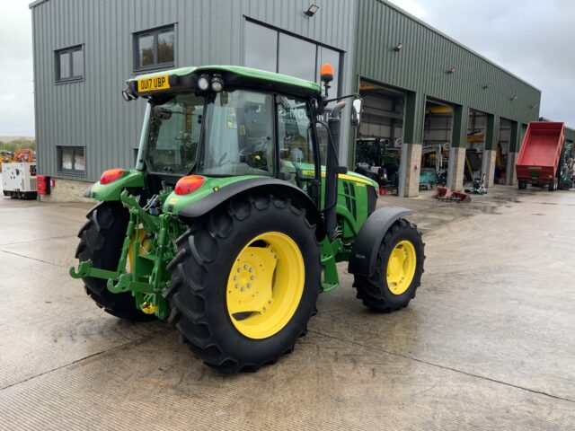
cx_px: 288
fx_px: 482
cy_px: 216
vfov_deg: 48.2
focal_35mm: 29
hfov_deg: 61.7
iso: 16
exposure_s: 1/140
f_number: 1.8
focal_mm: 3
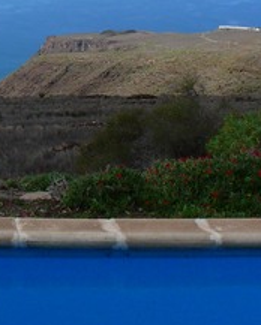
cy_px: 25
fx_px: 1138
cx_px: -36
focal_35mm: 118
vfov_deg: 16.1
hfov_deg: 12.8
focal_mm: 7.4
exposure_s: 1/400
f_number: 5.6
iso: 100
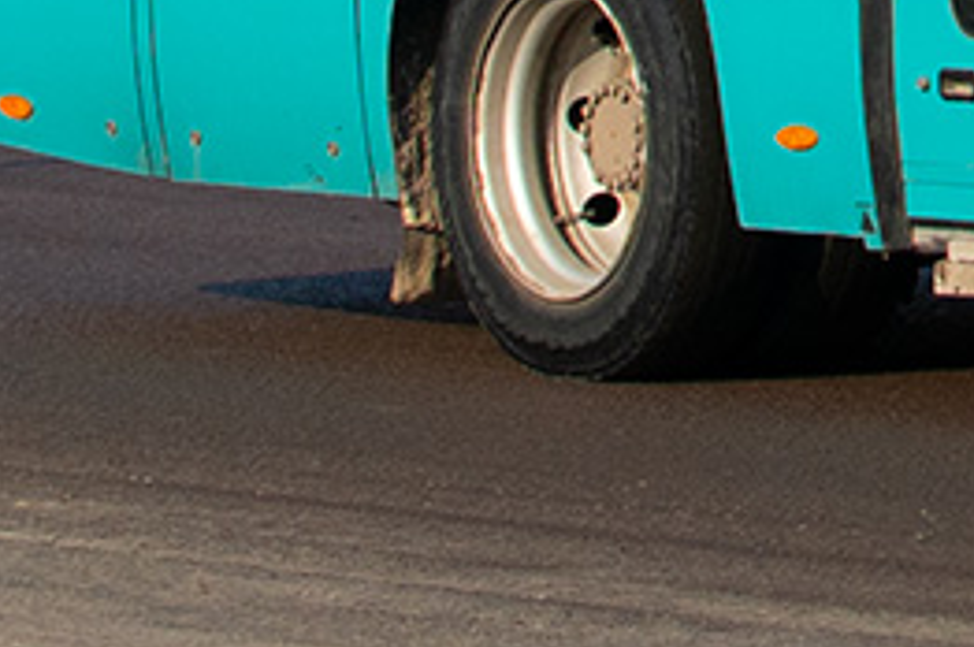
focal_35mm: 301
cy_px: -963
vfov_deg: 4.4
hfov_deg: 6.7
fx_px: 8130
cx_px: 1851
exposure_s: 1/1000
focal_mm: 35
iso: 100
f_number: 5.6
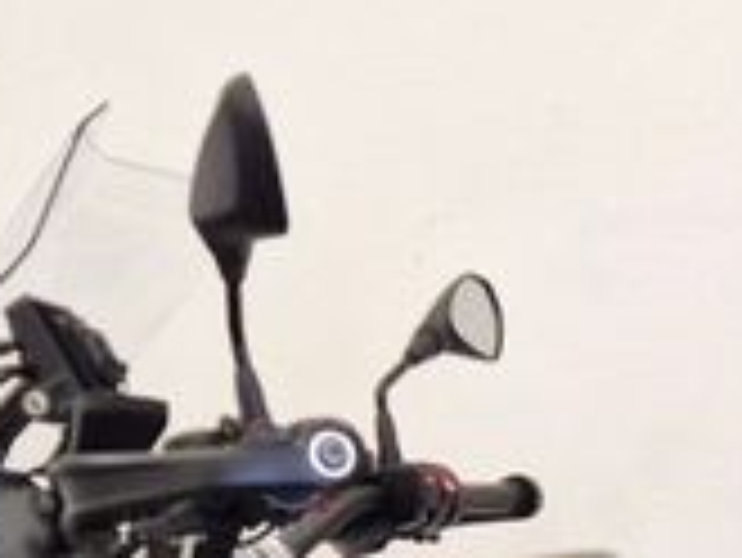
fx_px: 1909
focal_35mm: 89
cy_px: 990
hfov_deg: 20.7
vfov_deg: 14.7
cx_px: 868
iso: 500
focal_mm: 5.4
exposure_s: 1/100
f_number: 1.8
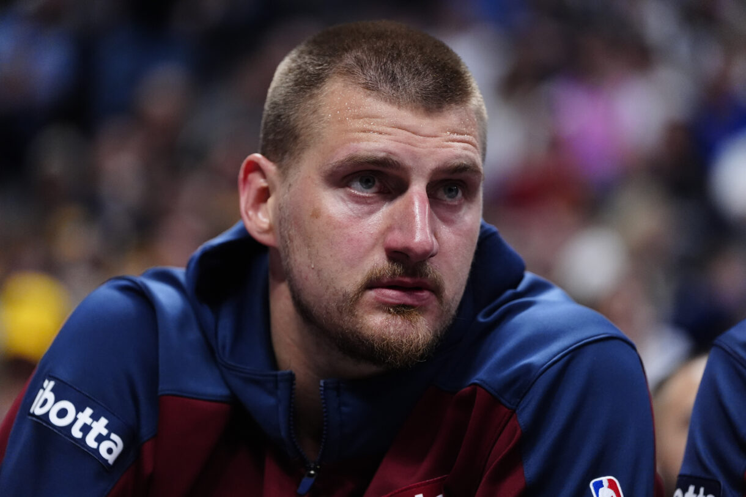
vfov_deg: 8.6
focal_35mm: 160
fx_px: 3315
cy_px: 248
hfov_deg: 12.8
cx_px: 373
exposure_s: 1/1600
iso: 4000
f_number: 2.8
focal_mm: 160
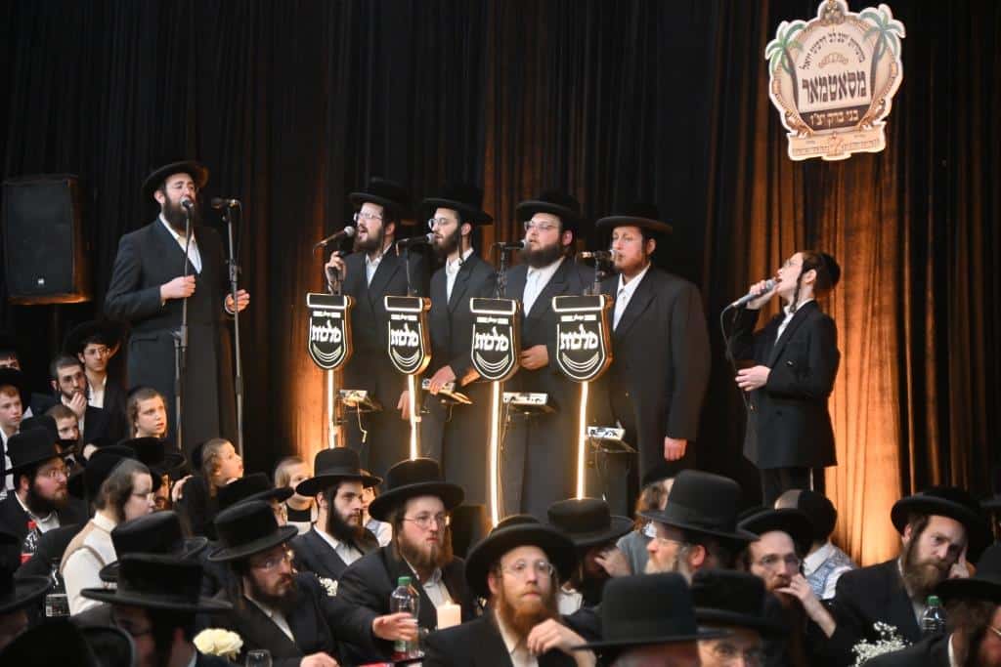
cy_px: 334
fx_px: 2391
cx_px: 500
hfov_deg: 23.6
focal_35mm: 86
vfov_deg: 15.9
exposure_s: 1/160
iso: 1000
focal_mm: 86
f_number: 4
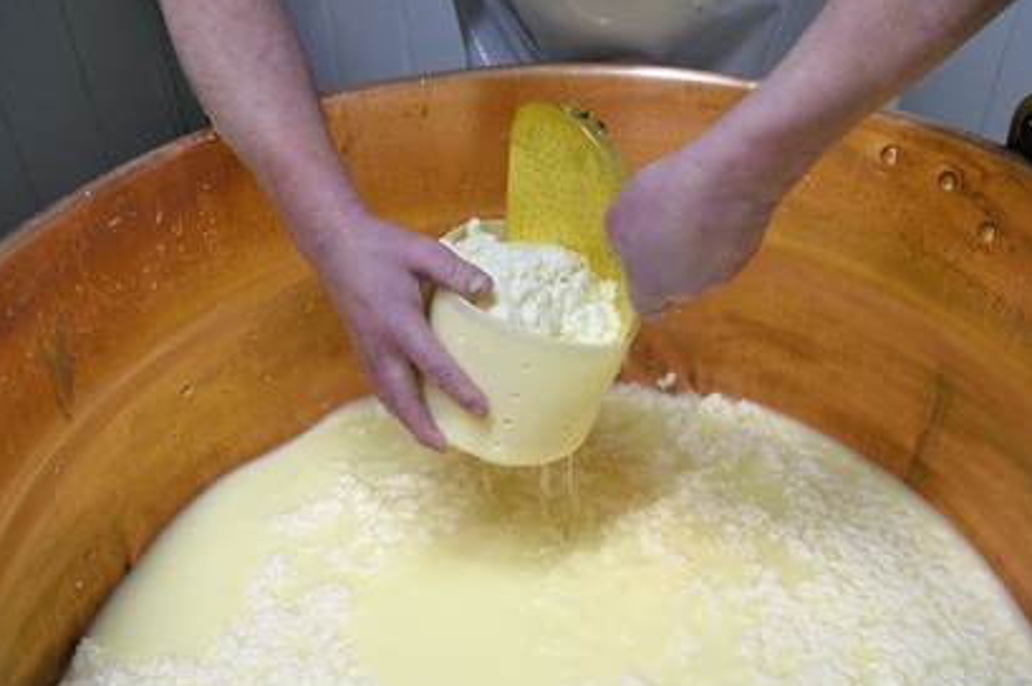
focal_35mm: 35
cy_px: 343
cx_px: 506
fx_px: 1003
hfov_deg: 54.5
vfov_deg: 37.8
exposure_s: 1/50
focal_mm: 34
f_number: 5.6
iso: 1600
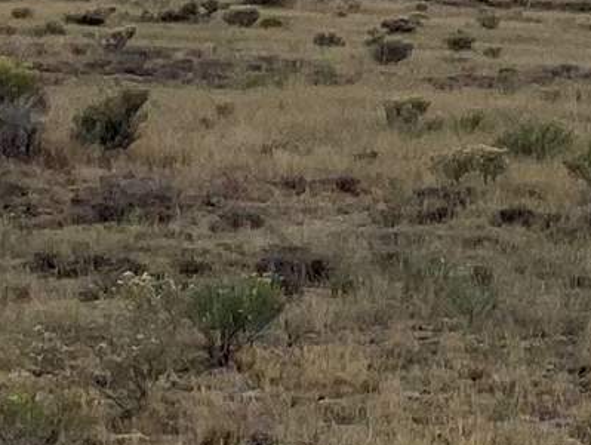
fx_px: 3418
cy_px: -295
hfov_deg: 8.9
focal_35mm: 200
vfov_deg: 7.3
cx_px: 1419
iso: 32
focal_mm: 4.25
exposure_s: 1/1504
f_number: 1.8
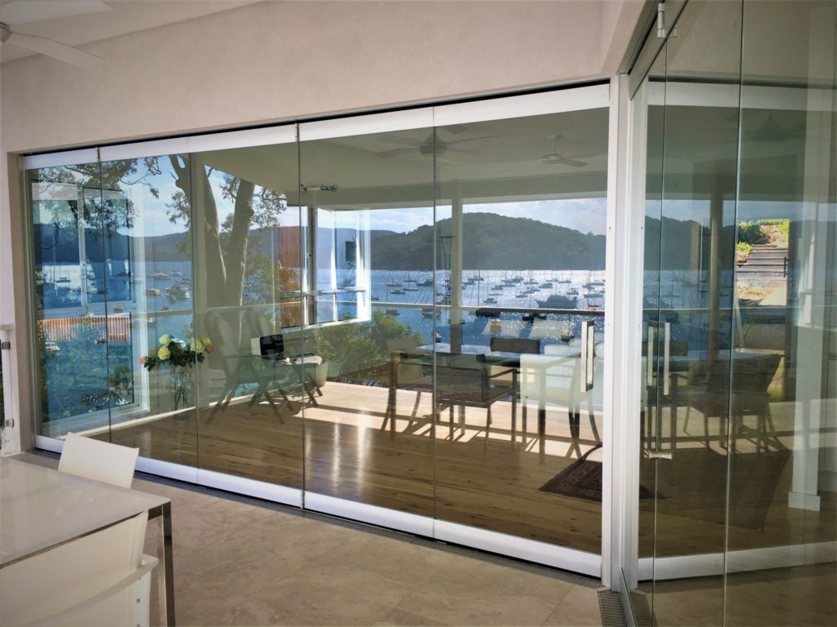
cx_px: 418
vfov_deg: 48.2
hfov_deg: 61.7
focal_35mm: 29
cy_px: 314
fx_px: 701
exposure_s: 1/439
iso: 25
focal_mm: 4.15
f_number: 2.2
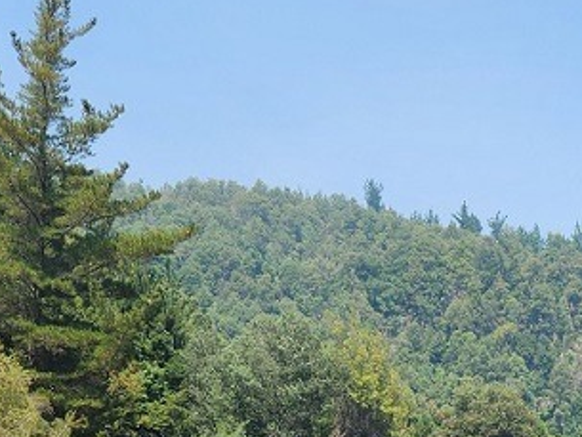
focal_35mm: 64
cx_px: 538
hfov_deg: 28.9
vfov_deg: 21.6
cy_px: 493
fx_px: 1076
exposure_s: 1/864
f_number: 1.8
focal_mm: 5.4
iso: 20
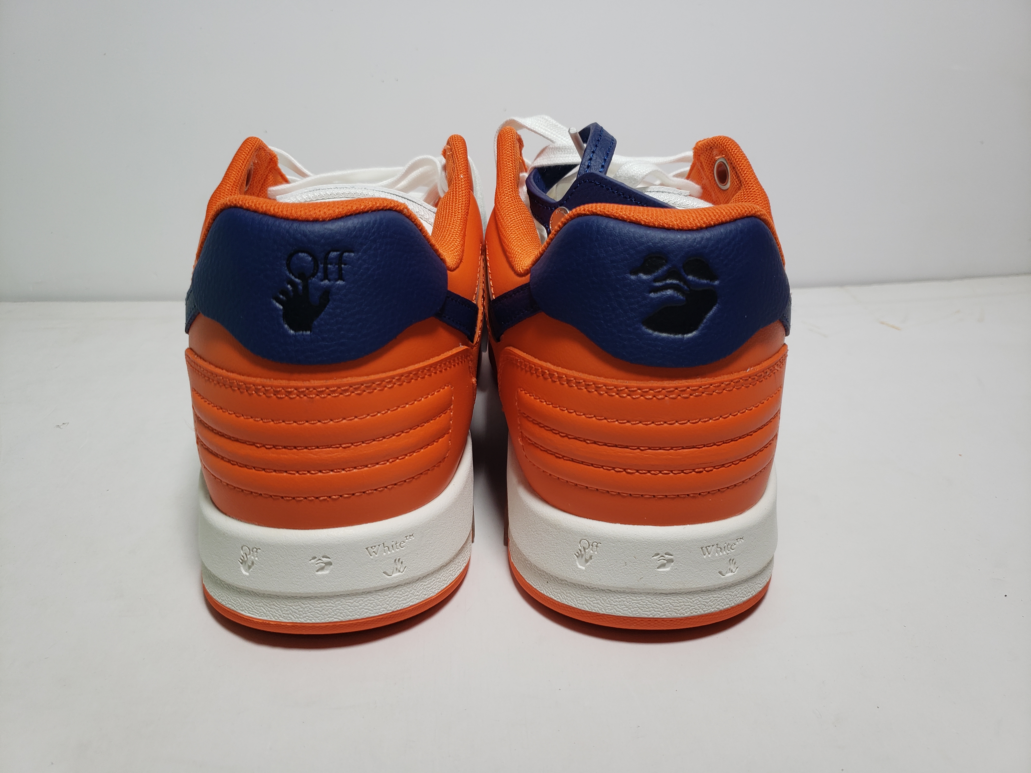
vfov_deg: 53.1
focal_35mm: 26
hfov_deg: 67.3
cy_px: 386
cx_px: 516
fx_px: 774
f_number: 1.5
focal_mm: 4.3
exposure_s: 1/485
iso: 50
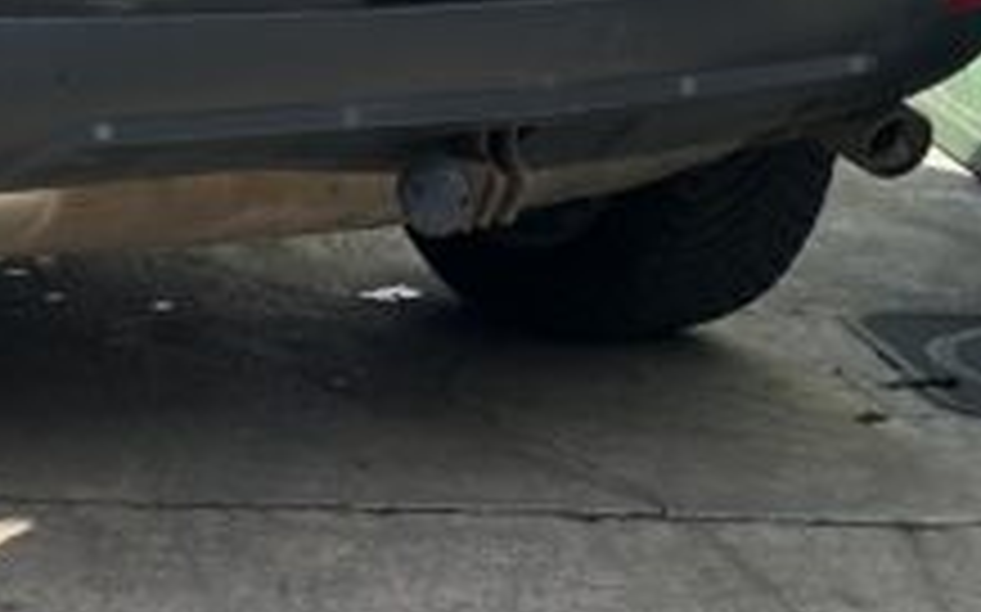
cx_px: -166
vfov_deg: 6.9
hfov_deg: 11.0
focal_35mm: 187
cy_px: -382
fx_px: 4997
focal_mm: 6.86
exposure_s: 1/1815
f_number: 1.78
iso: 64
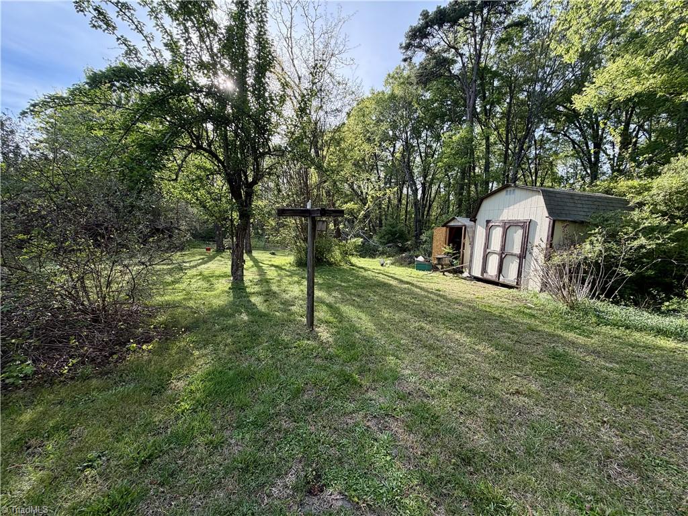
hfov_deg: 102.1
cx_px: 344
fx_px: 278
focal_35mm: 14
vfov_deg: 85.7
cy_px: 258
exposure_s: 1/770
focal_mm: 2.22
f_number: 2.2
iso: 40
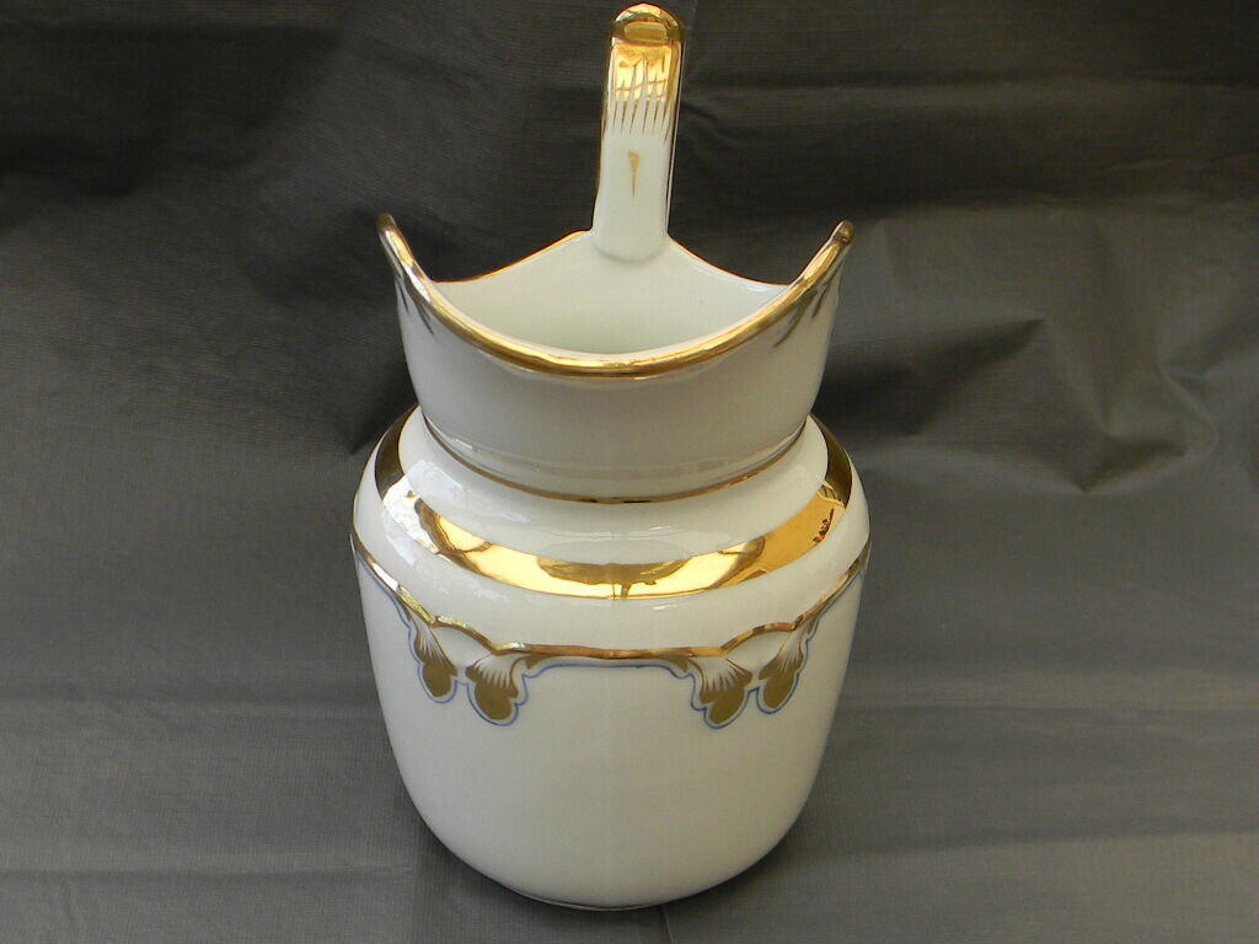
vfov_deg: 49.7
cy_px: 472
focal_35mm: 28
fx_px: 1018
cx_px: 630
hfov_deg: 63.4
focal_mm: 5
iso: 80
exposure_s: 1/82.5
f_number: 3.5
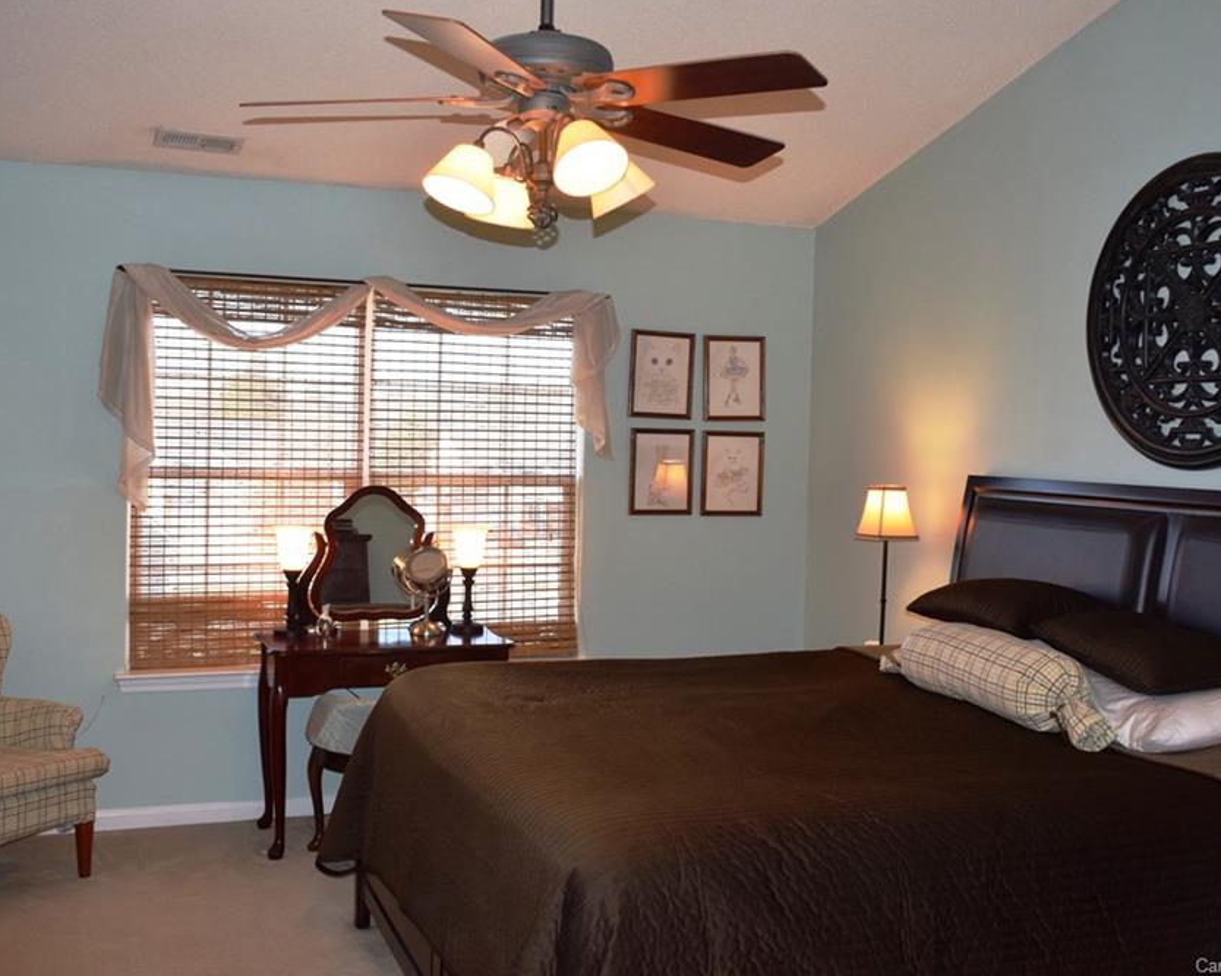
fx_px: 1373
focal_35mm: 38
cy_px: 480
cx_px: 605
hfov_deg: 47.9
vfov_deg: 39.1
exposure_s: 1/125
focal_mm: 22
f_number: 5.6
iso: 800
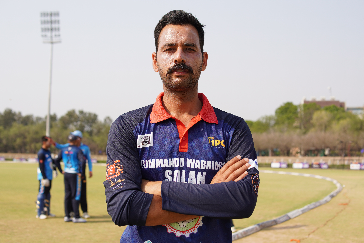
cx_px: 182
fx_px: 455
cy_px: 122
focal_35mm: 45
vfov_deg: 29.9
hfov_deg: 43.6
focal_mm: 30
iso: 100
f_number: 3.5
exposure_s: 1/800
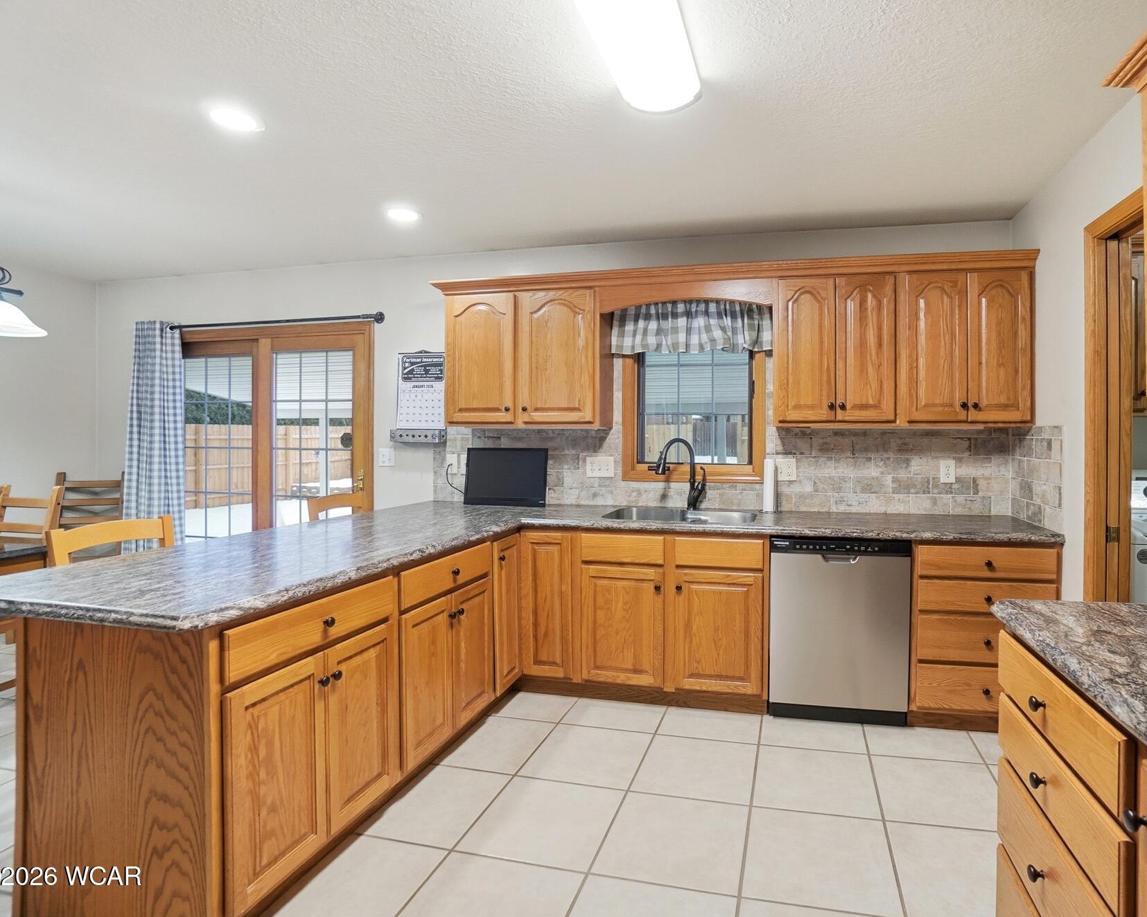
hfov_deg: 88.8
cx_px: 671
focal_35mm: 17
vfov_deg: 77.0
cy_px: 458
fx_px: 577
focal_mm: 10
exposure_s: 1/60
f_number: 5.6
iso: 125
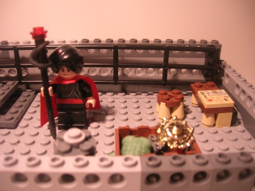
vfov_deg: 41.8
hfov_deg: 54.0
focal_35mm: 34
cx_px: 128
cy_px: 96
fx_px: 250
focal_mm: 5.7
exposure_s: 1/18.8
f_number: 2.9
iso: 50
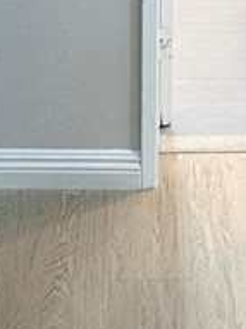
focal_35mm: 75
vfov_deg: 19.1
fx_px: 711
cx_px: 182
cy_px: -281
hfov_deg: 19.5
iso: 160
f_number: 2.2
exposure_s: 1/120
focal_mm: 2.22
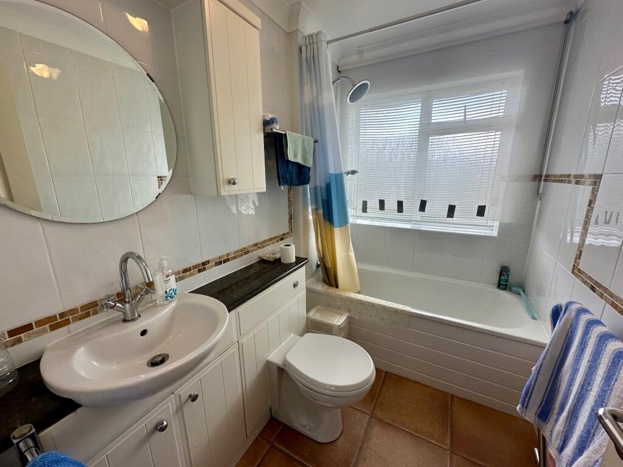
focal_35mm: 14
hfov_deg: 102.1
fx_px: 252
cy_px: 234
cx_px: 312
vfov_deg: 85.7
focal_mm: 2.22
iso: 64
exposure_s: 1/100
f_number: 2.2
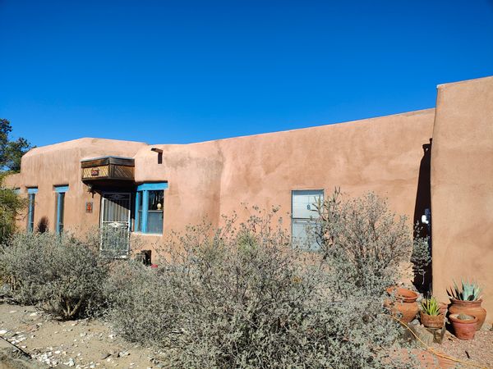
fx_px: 356
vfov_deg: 54.9
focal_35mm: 25
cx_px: 246
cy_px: 184
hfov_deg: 69.4
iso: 100
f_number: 1.7
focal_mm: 4.71
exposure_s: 1/1530
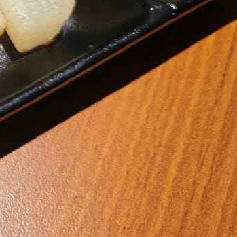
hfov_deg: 20.8
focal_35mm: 70
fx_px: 542
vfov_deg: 23.1
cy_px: -29
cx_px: -122
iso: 200
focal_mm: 8.72
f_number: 2
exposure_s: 1/40
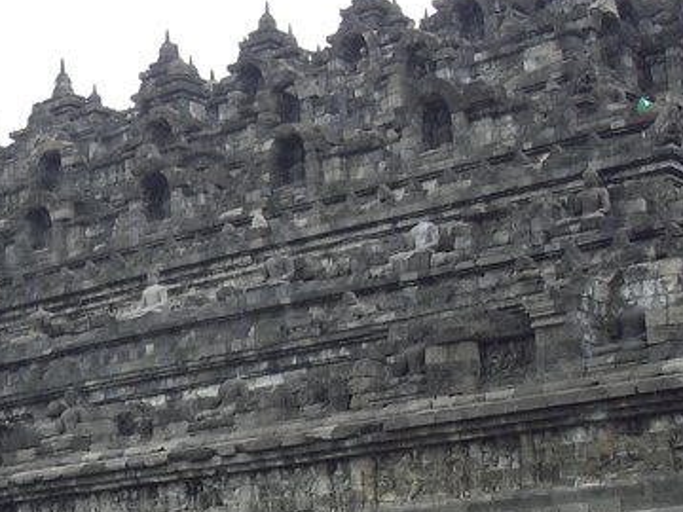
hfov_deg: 17.8
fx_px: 2131
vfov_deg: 13.6
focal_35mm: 108
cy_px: 459
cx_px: 17
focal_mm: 6.2
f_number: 2.8
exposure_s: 1/400
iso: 100
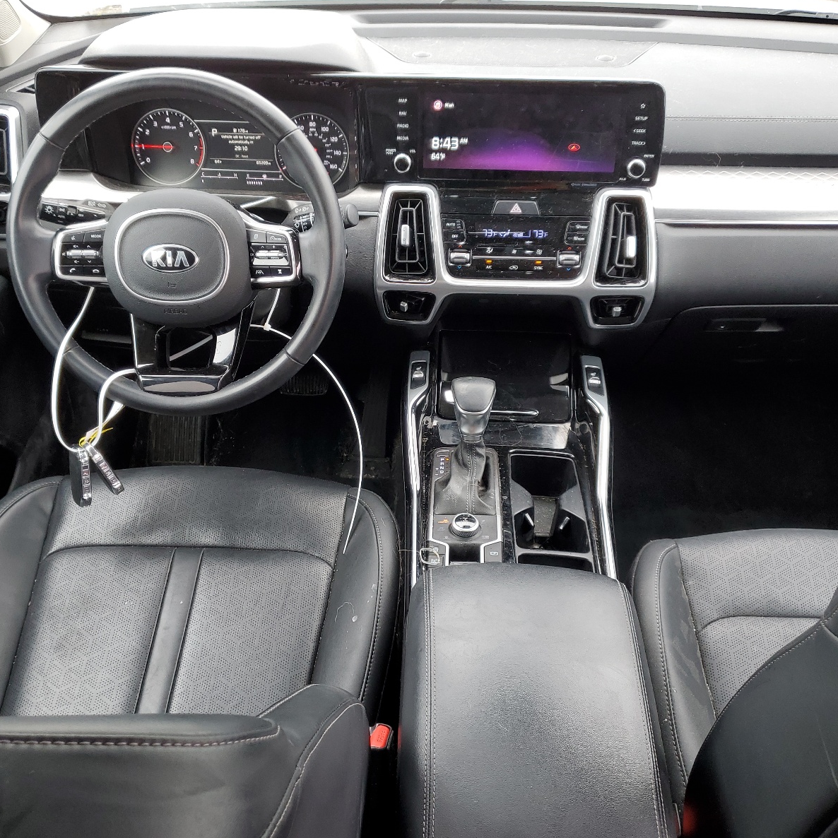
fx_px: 849
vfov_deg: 52.5
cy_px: 420
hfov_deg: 52.5
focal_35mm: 31
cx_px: 423
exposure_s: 1/60.2
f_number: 1.5
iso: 51
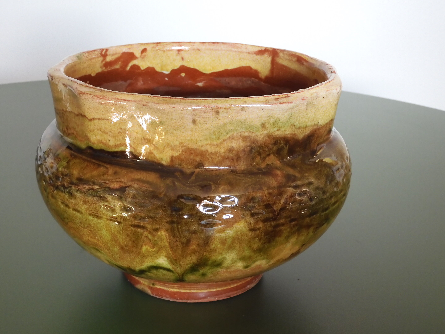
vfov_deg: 28.6
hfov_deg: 37.4
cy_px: 158
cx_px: 193
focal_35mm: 51
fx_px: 656
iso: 280
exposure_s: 1/30
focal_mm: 8
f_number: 4
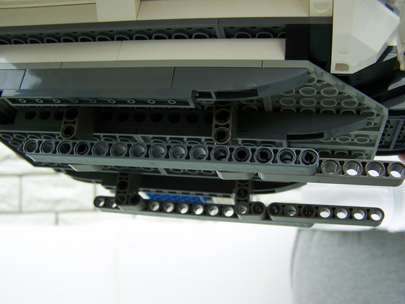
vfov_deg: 37.7
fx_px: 445
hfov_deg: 49.0
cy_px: 152
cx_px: 202
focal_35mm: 38
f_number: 2.8
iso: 64
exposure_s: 1/100
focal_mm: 6.3
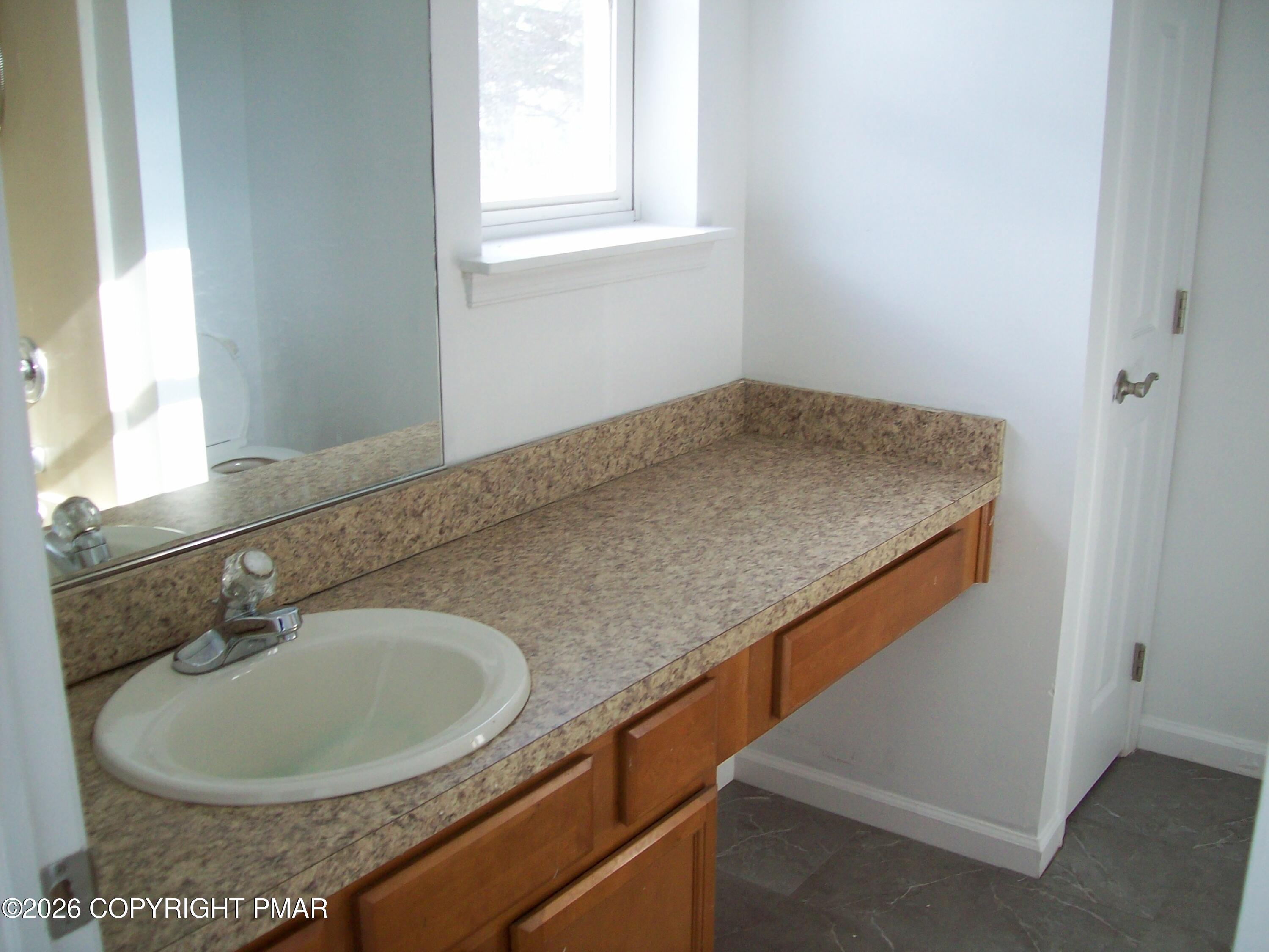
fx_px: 1320
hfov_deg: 51.4
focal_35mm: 36
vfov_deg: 39.7
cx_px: 634
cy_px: 476
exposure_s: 1/64
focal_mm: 6
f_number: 2.7
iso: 87
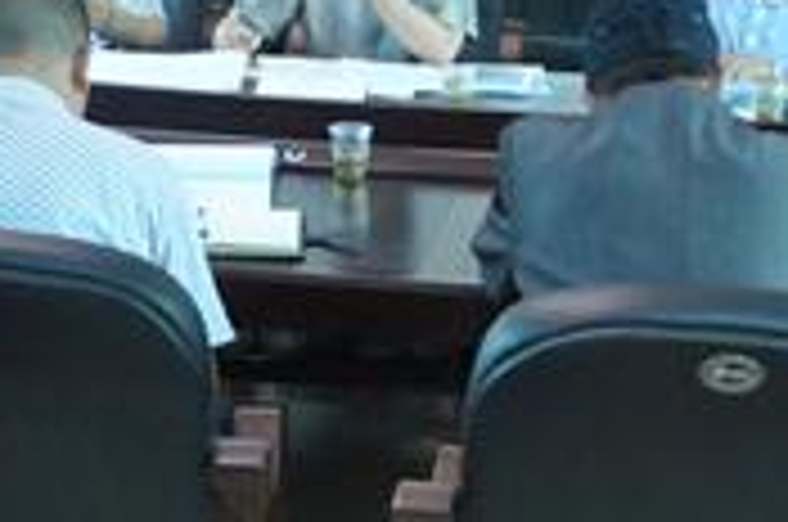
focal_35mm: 85
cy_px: -205
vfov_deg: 15.1
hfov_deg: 23.9
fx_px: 1857
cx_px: 464
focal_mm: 18
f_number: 3.5
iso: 1800
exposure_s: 1/30
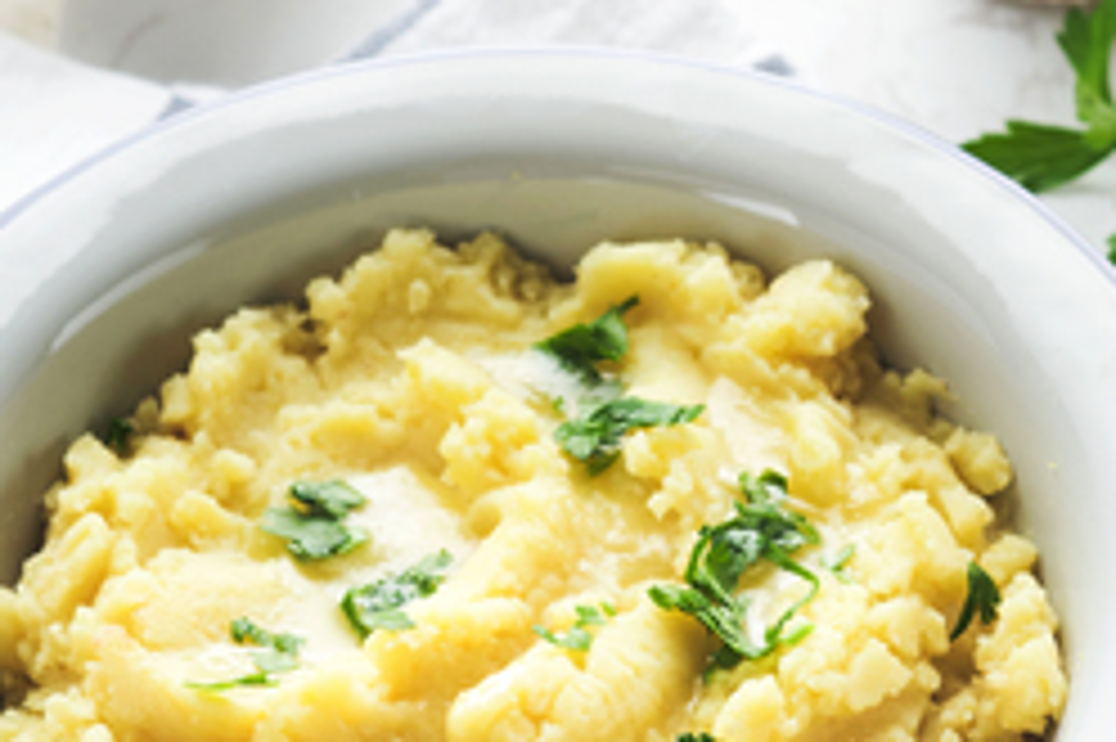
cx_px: 850
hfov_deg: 9.4
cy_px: 486
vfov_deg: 6.3
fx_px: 6753
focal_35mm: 218
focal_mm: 60
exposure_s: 1/160
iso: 160
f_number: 6.4
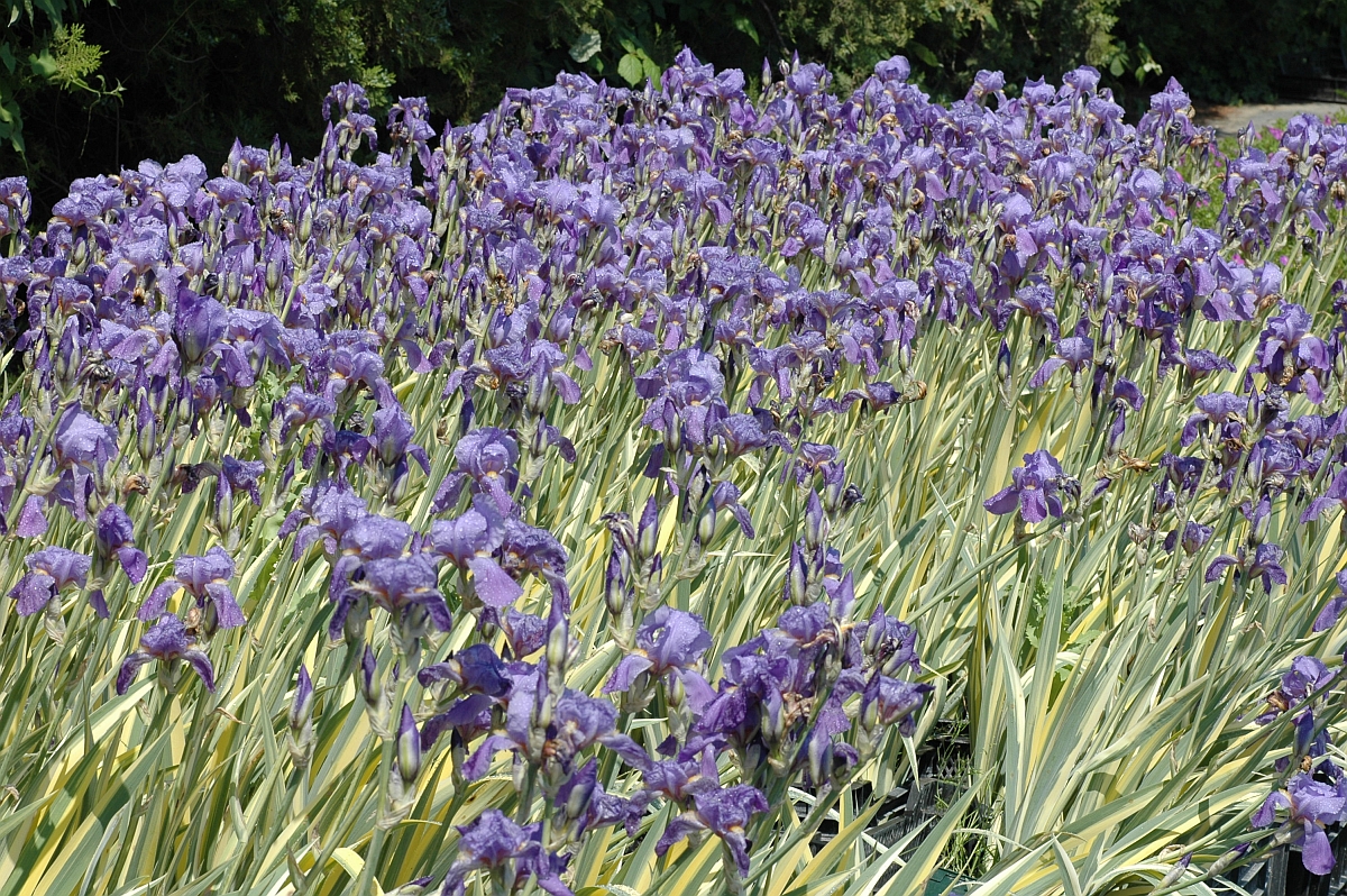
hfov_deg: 15.2
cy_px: 448
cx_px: 674
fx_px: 5047
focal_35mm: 135
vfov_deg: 10.1
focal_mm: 90
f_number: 16
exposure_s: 1/160
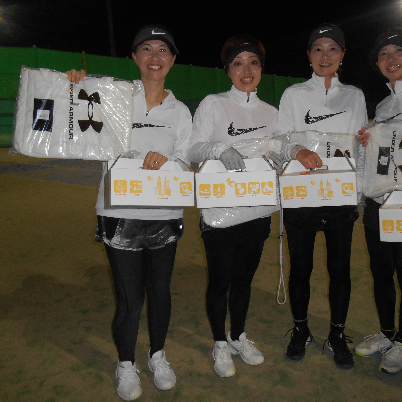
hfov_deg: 51.8
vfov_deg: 52.5
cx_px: 259
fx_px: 407
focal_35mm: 31
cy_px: 202
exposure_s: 1/25
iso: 200
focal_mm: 4.7
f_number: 3.4
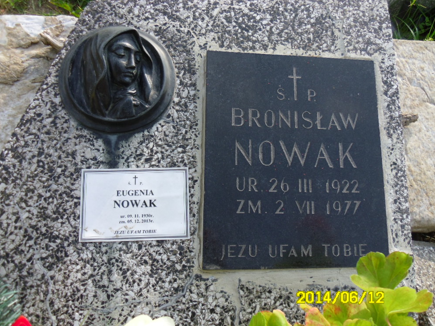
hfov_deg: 56.8
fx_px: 402
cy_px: 166
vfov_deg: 44.2
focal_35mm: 32
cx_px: 216
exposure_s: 1/362
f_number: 3.3
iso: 80
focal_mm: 5.6
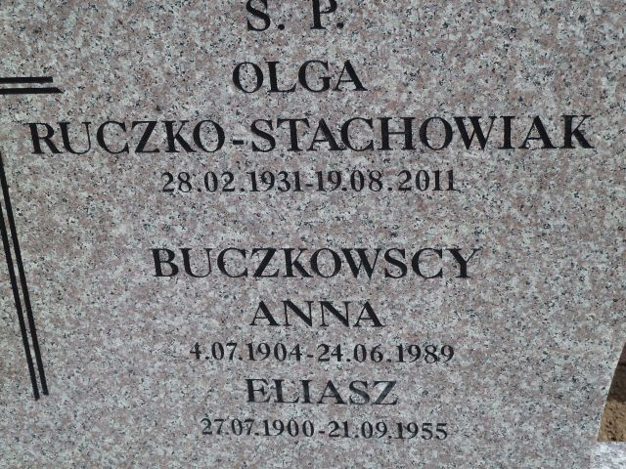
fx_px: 1139
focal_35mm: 63
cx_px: 313
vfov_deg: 23.3
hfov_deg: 30.7
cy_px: 234
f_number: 4.5
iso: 80
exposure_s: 1/500
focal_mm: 10.3
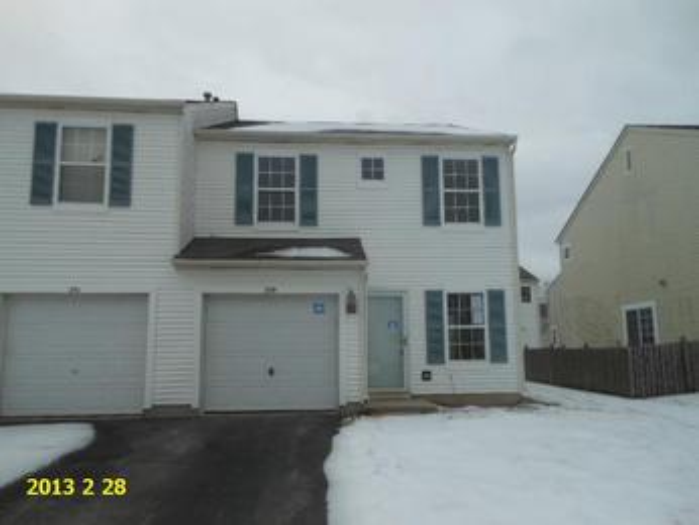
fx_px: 505
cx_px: 350
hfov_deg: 69.4
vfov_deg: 54.9
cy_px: 262
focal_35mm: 25
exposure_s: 1/800
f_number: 3.2
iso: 80
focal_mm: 4.5
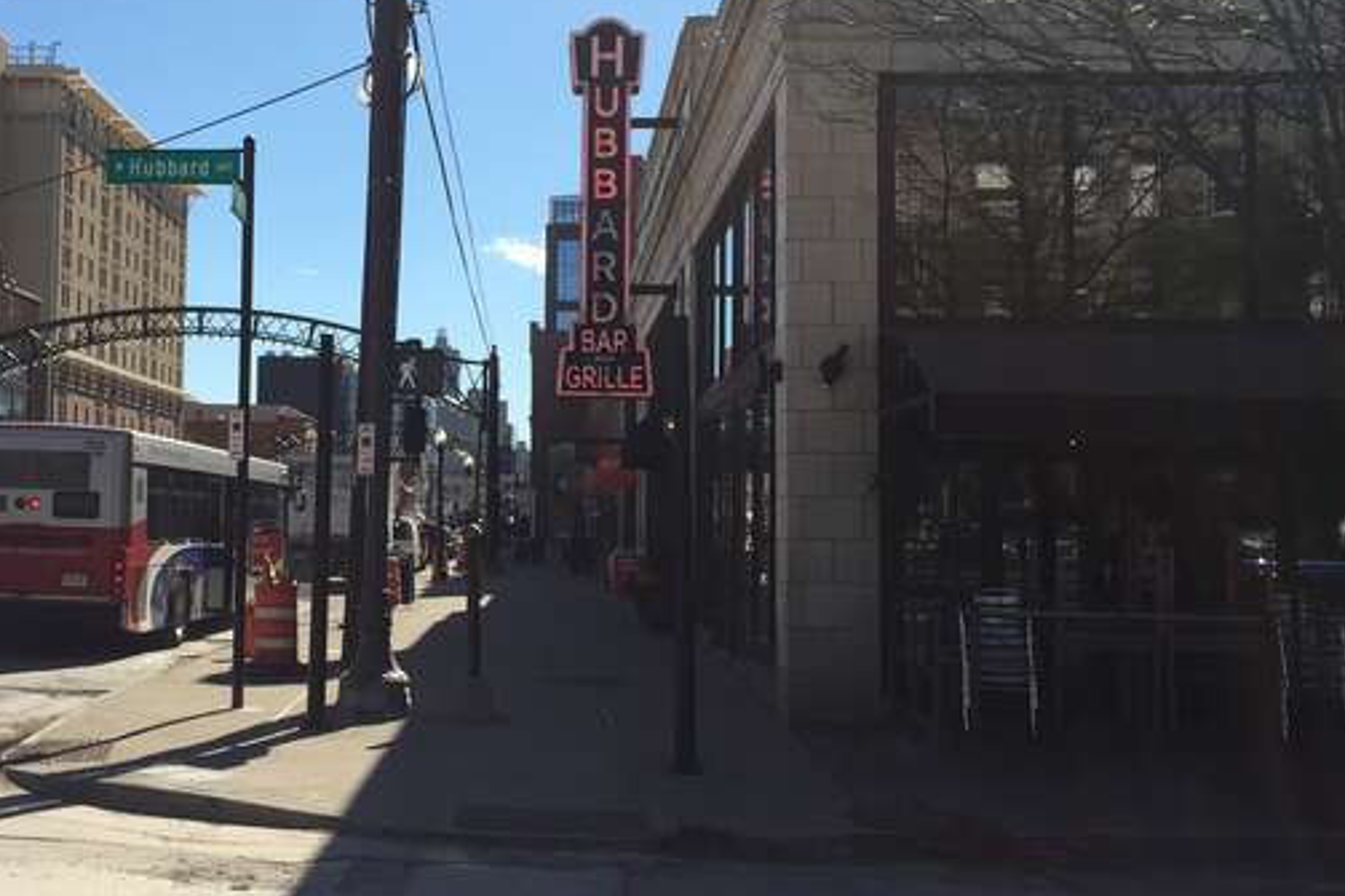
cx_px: 425
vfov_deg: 28.0
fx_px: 1793
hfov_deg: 40.5
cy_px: 377
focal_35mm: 48
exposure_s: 1/2083
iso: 32
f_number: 2.2
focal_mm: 4.15
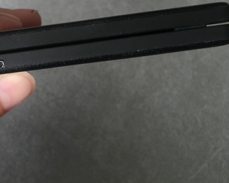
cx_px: -6
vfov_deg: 24.9
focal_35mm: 61
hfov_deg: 28.8
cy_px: 66
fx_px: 413
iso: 50
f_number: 2.2
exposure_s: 1/15
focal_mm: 4.15
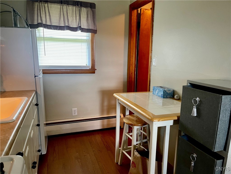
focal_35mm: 25
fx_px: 167
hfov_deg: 69.4
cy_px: 87
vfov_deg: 54.9
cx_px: 116
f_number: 1.6
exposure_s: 1/60
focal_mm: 5.1
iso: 400
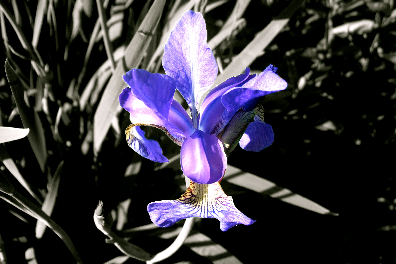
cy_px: 137
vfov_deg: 35.1
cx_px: 197
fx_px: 418
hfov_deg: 50.7
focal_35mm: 38
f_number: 2.7
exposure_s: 1/457
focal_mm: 6
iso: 80
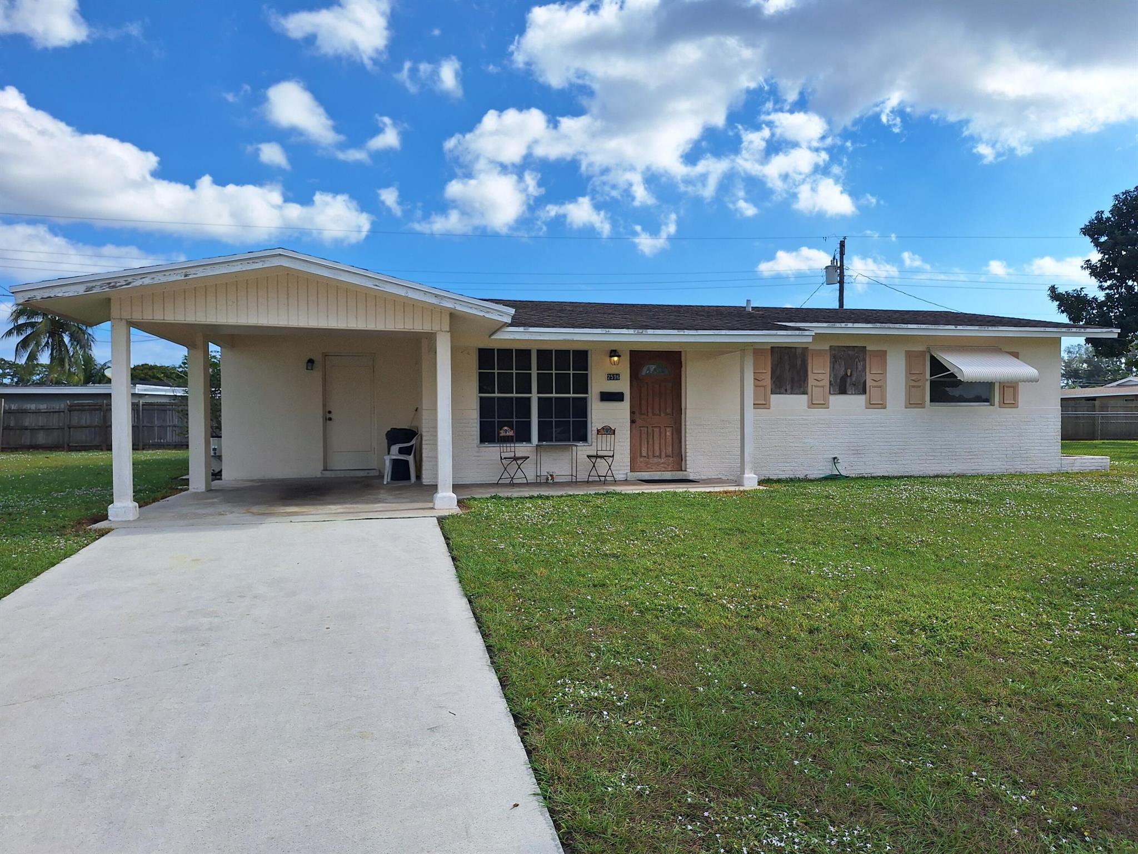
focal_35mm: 23
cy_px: 427
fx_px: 756
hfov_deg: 73.9
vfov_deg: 58.9
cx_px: 569
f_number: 1.8
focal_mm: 5.54
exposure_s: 1/4016
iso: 40
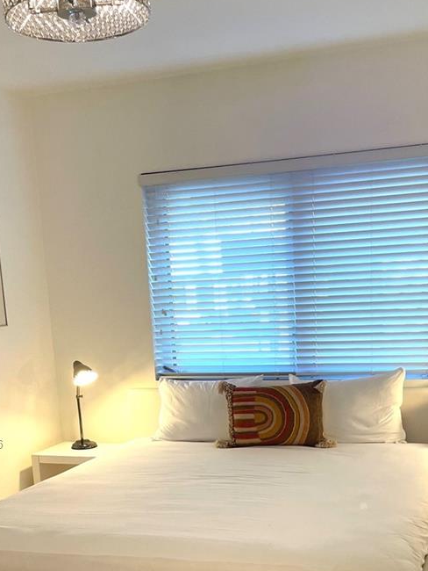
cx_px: 234
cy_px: 445
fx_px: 791
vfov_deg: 38.4
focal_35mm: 48
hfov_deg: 30.3
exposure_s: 1/120
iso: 100
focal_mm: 4.2
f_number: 1.6
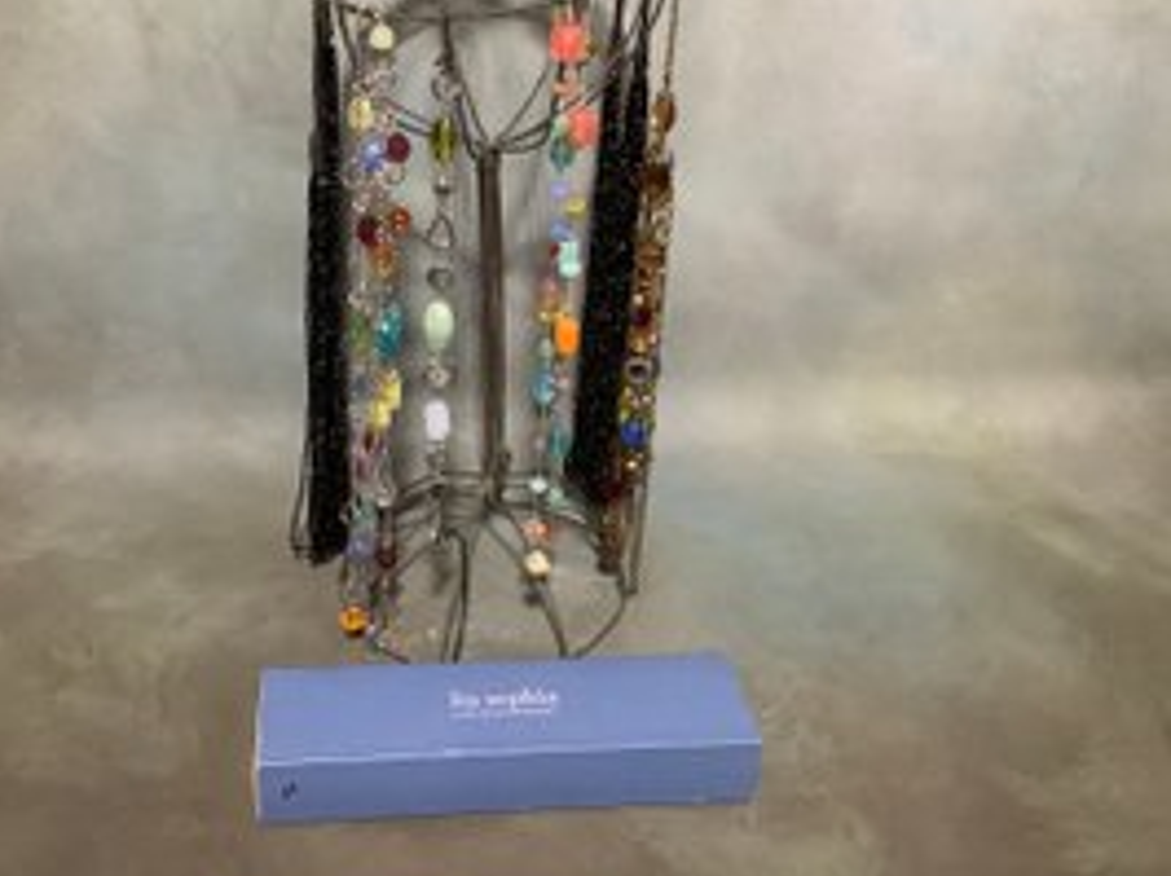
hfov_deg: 46.5
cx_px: 460
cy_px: 315
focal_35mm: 40
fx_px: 1352
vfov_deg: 35.7
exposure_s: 1/40
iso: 400
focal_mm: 3.3
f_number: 2.4
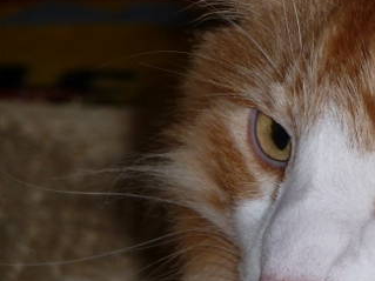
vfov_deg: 2.5
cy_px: 120
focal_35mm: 597
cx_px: 469
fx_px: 6465
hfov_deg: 3.3
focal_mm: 40.9
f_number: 4.9
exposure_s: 1/50
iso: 100
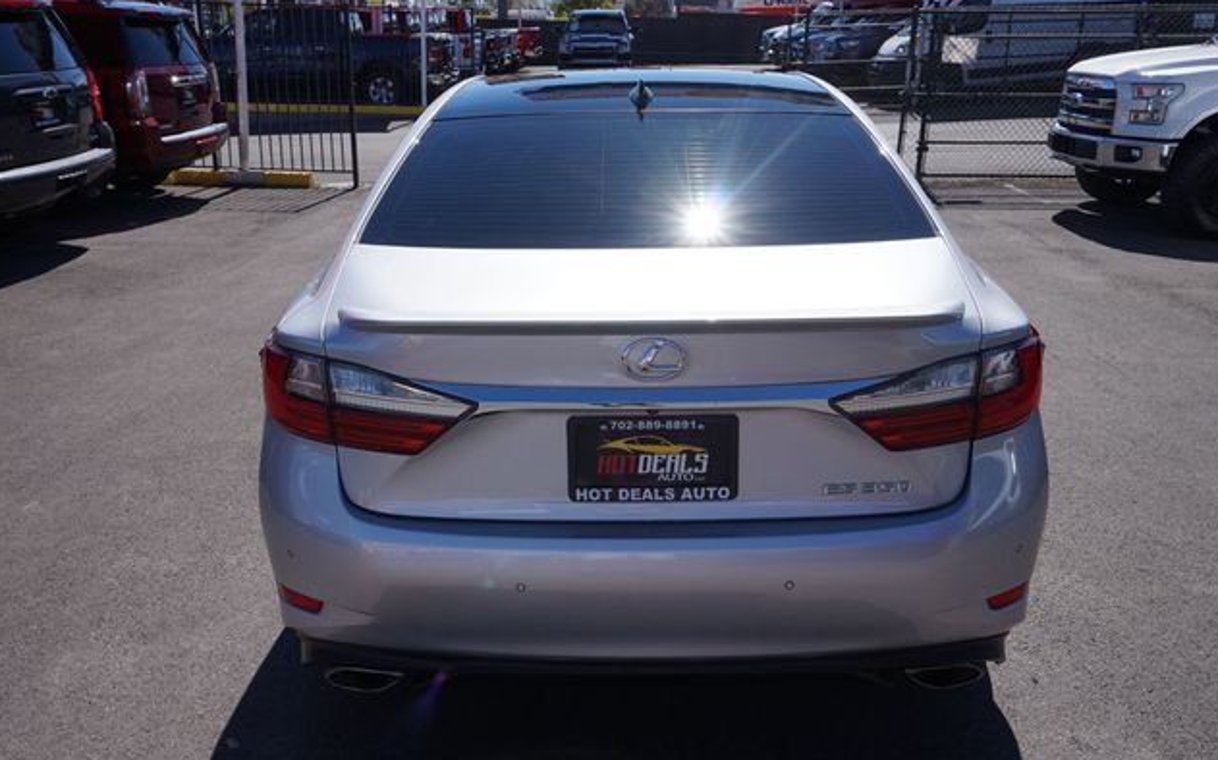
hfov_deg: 61.2
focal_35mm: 31
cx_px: 612
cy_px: 405
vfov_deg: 40.6
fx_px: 1029
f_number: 9
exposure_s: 1/250
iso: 100
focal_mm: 20
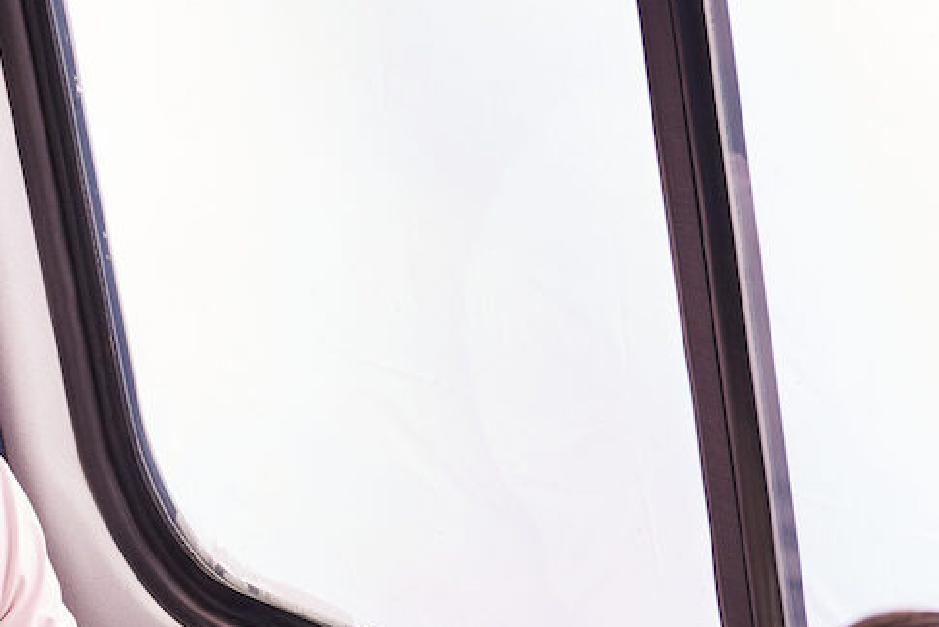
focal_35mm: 153
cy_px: 642
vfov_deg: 8.9
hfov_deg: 13.1
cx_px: -170
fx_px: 3993
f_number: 6.3
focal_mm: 58
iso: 800
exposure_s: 1/250
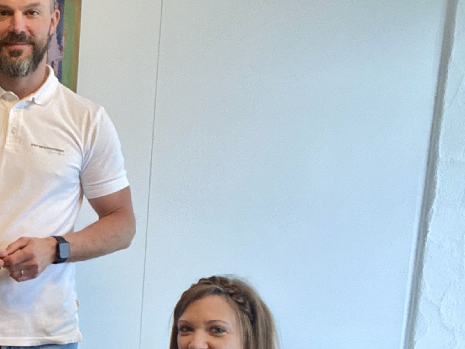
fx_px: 631
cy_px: 259
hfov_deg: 36.8
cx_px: 15
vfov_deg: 30.4
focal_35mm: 47
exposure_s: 1/50
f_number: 2.2
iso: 160
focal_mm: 2.71
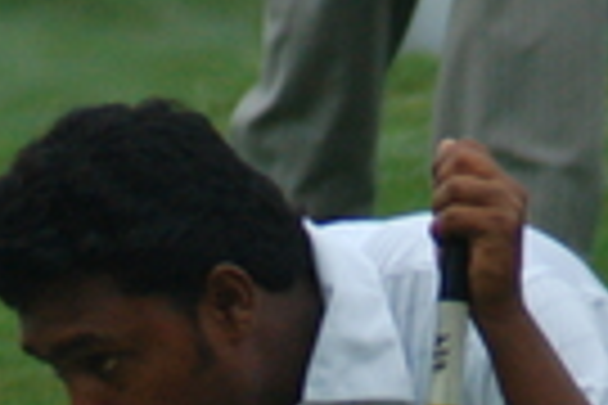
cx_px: 441
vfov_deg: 0.7
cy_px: 637
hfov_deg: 1.0
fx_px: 33792
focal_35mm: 2001
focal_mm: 300
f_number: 7.1
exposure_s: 1/640
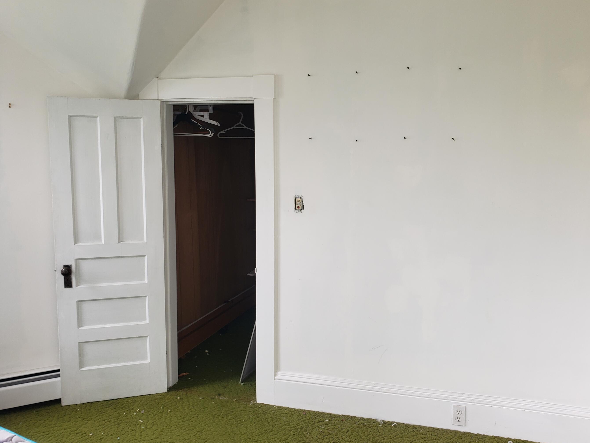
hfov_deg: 61.6
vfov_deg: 48.2
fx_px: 494
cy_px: 211
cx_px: 322
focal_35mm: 29
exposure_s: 1/100
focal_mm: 4.3
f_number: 2.4
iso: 80
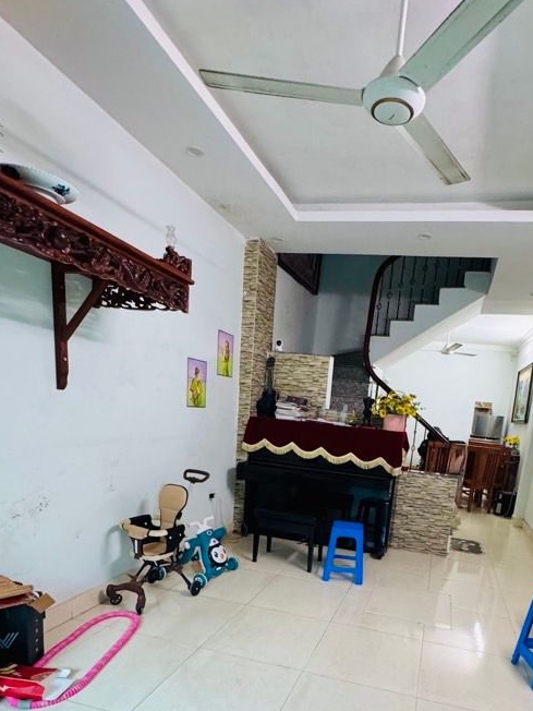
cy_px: 509
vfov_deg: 72.5
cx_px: 337
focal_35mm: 22
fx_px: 452
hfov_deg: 60.2
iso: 320
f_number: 2.2
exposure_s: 1/61
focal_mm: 2.22
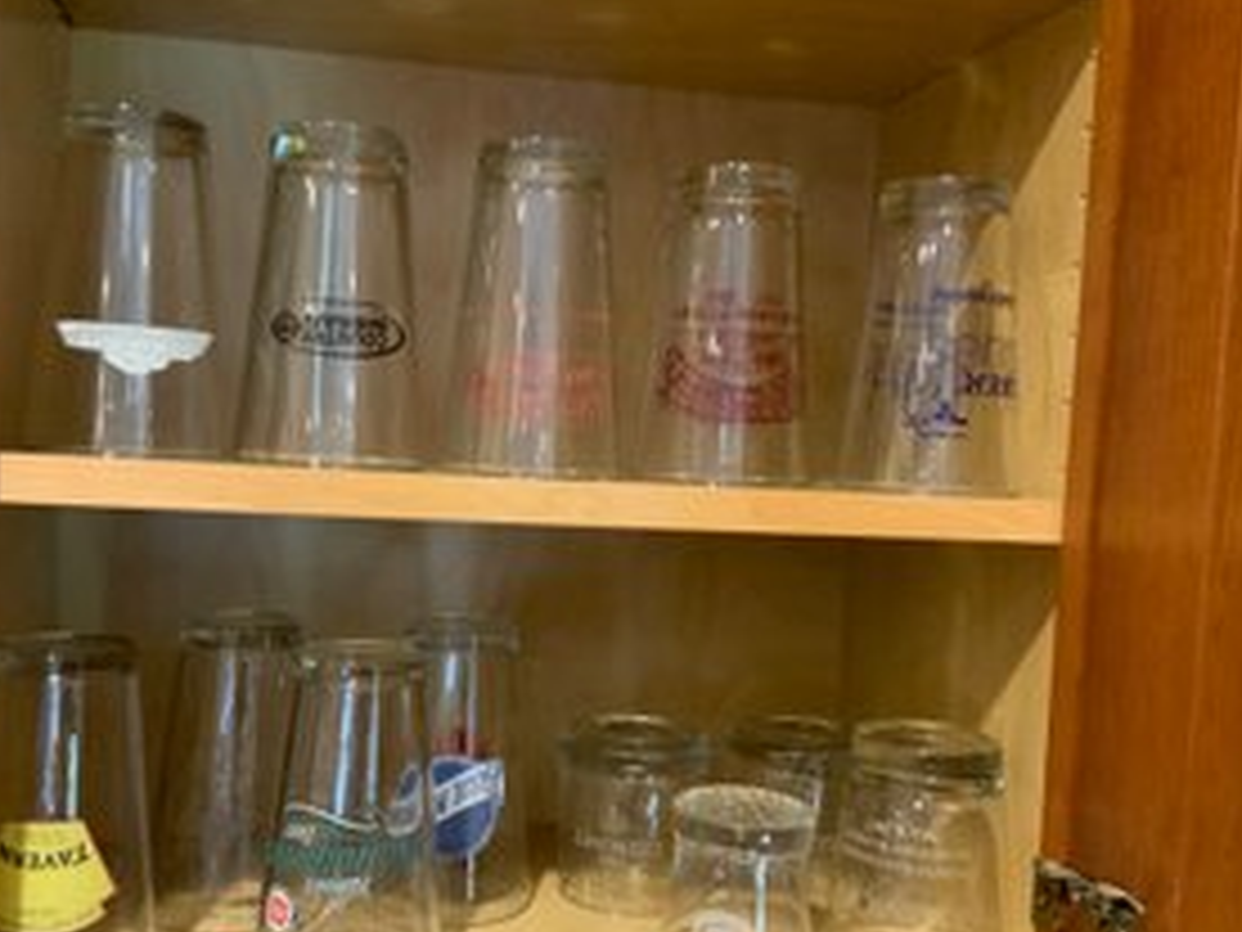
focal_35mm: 36
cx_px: 556
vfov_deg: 39.6
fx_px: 1292
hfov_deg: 51.3
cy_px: 520
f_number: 1.8
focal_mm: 3
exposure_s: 1/30
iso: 400
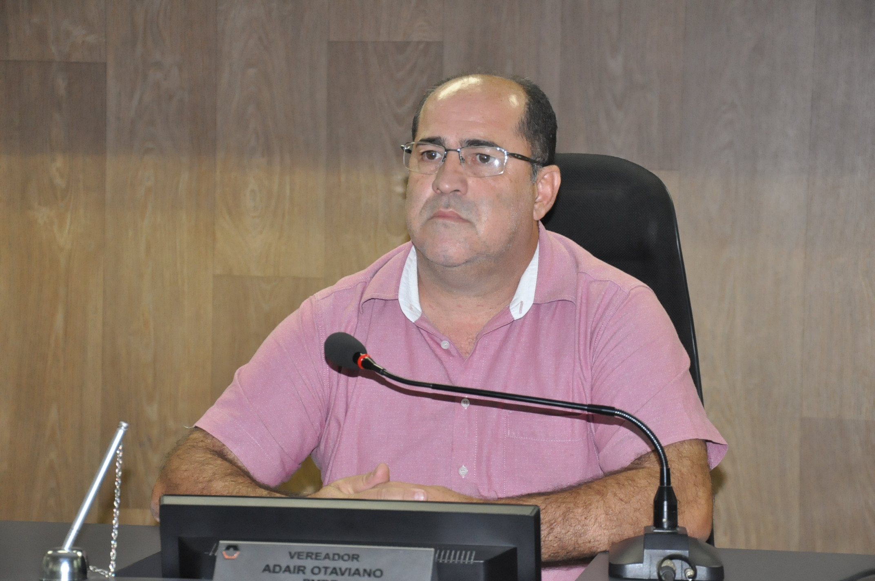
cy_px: 290
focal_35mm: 87
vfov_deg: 15.7
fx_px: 2112
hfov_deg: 23.4
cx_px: 438
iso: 2000
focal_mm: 58
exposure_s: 1/60
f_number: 5
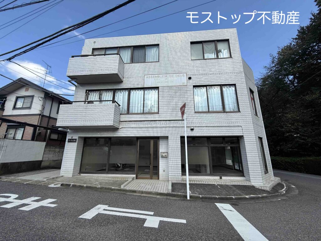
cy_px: 120
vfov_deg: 85.7
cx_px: 160
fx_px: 130
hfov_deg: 102.1
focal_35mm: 14
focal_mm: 2.22
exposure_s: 1/1339
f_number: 2.2
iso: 50
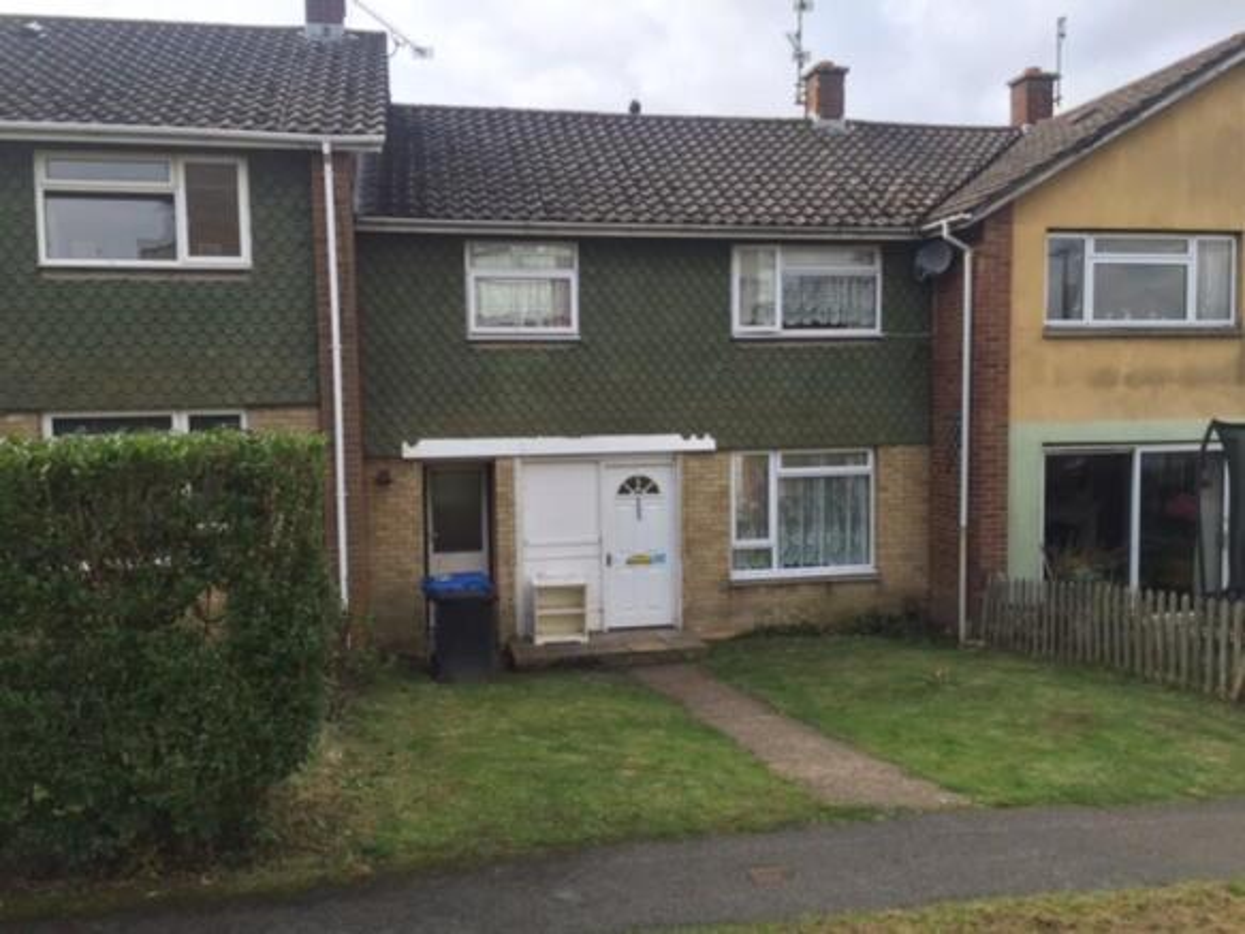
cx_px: 622
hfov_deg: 61.7
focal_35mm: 29
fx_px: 1043
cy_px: 467
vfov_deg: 48.2
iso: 32
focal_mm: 4.15
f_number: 2.2
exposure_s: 1/520
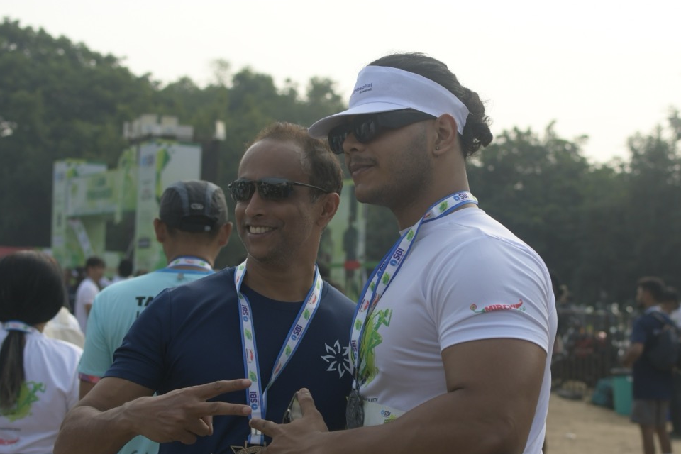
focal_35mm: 65
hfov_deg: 30.9
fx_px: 1229
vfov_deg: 20.9
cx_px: 396
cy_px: 253
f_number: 3.2
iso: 320
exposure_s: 1/4000
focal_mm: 35
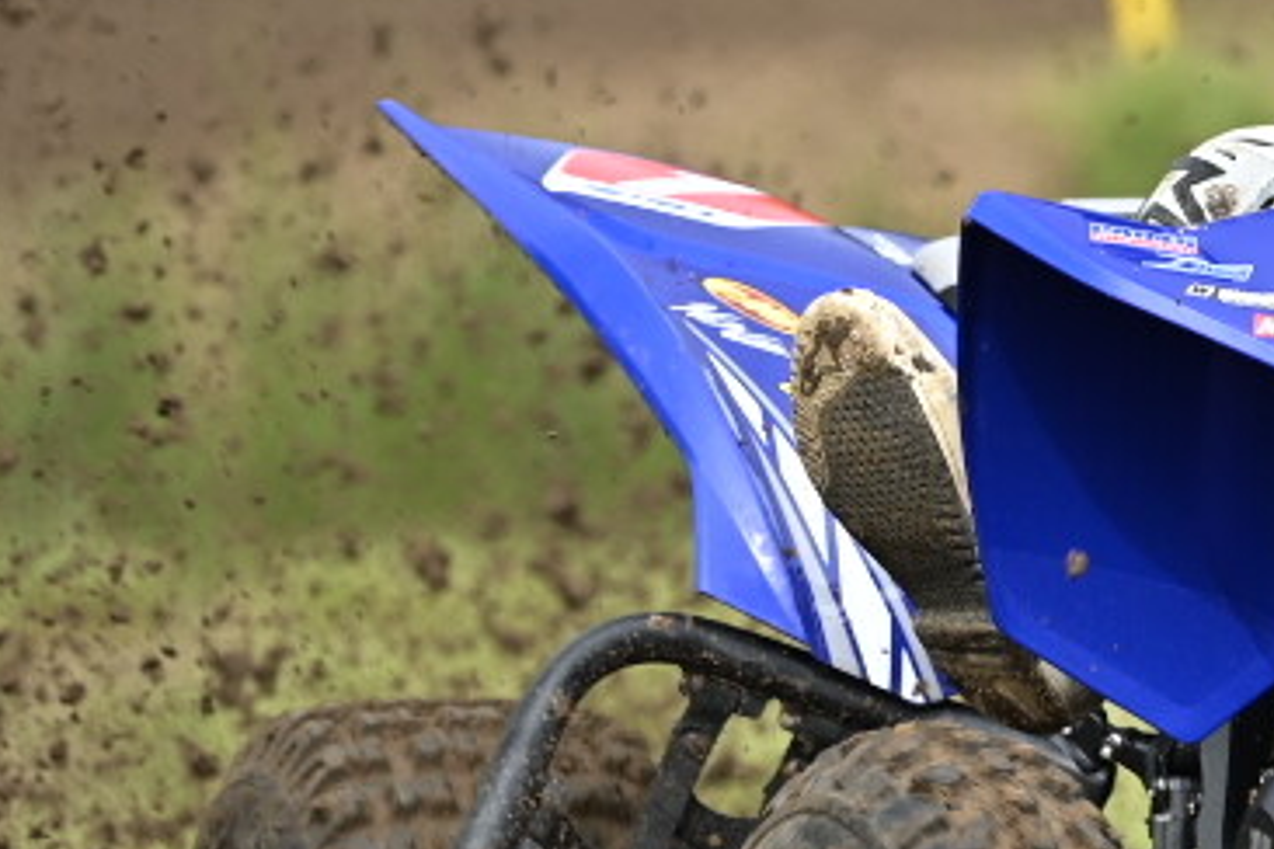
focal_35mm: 708
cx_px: 1848
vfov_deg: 1.9
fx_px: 25053
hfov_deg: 2.9
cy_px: 602
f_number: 2.8
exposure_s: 1/1000
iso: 140
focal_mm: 160
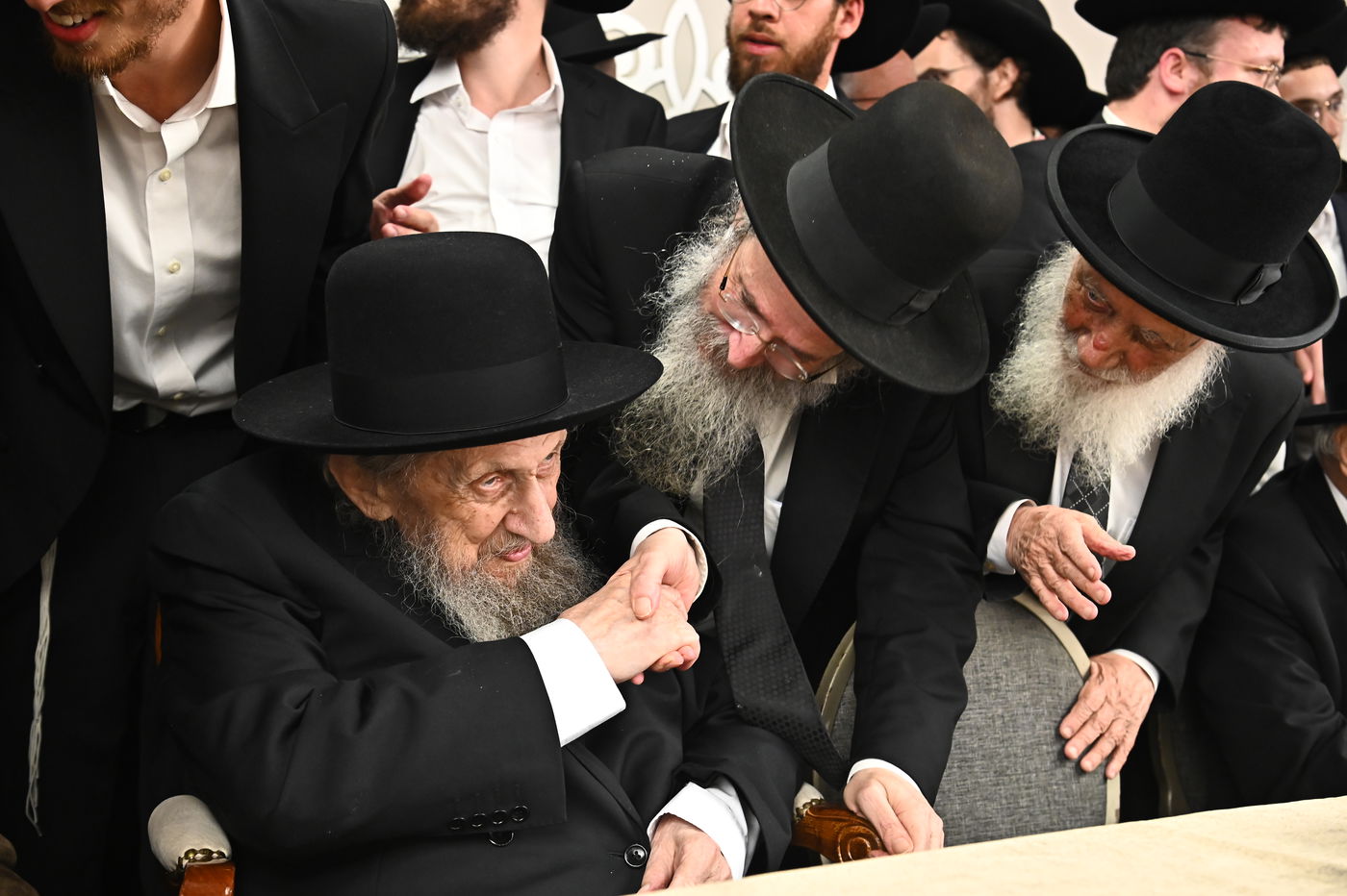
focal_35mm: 48
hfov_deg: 41.1
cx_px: 674
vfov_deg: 28.0
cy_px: 448
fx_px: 1795
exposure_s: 1/200
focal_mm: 48
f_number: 5
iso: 3200
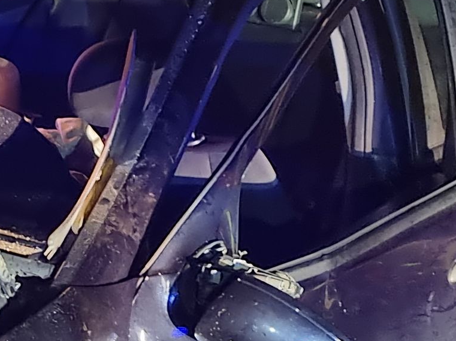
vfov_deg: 10.4
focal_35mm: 142
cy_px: 8
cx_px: -236
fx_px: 1870
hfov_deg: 13.1
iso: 500
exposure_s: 1/25
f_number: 2
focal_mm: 5.9
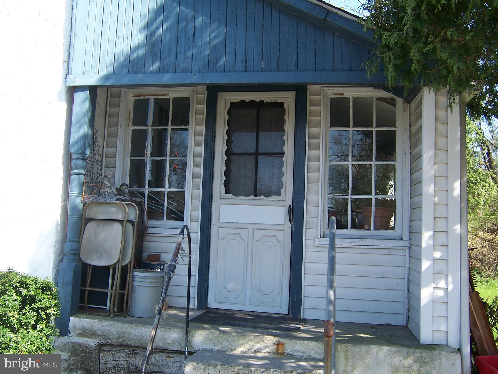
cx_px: 249
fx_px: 475
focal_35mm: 33
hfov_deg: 55.4
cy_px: 187
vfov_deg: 42.9
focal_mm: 5.5
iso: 80
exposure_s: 1/250
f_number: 3.4
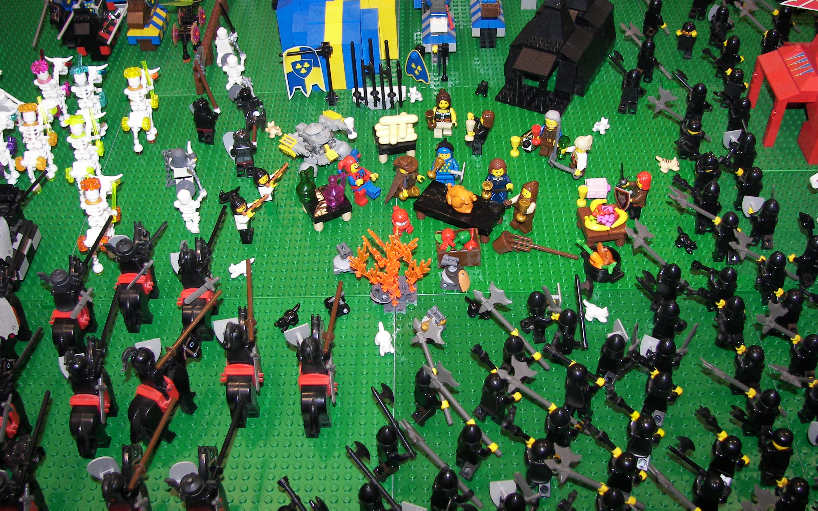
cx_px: 411
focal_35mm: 39
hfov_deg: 50.4
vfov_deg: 32.7
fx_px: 869
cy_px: 210
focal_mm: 6
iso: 64
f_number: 2.8
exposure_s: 1/30
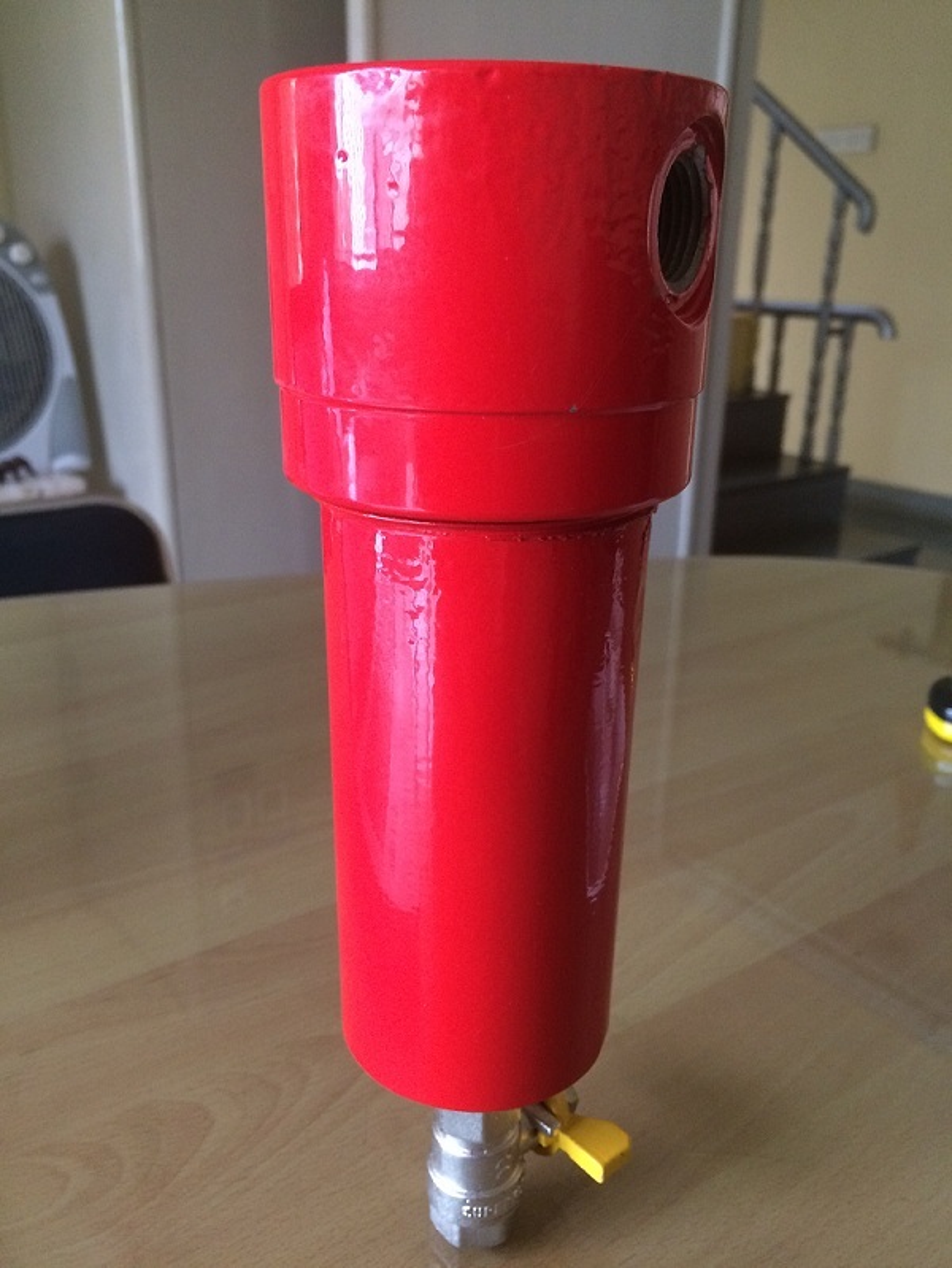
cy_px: 634
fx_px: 1063
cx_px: 476
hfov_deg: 48.3
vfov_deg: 61.6
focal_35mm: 29
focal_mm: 4.15
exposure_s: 1/33
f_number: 2.2
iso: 320
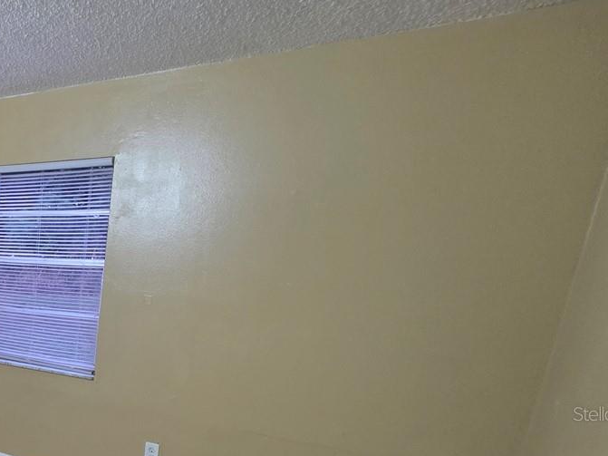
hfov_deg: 44.2
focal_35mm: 31
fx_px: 544
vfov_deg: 41.7
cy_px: 413
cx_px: -66
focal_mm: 2.2
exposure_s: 1/56.1
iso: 250
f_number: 1.9
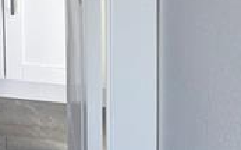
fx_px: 742
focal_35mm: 113
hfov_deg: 16.7
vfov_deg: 10.1
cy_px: -210
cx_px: -127
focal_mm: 6.76
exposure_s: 1/121
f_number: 1.78
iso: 160
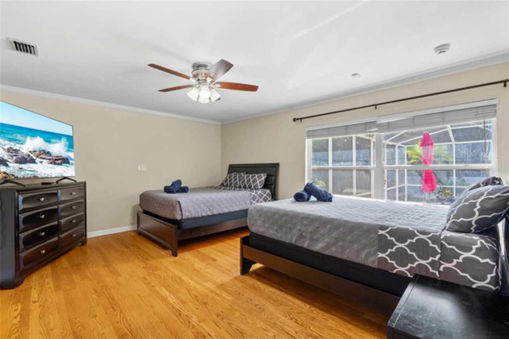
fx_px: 226
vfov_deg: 73.8
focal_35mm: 16
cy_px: 170
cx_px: 254
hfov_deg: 96.7
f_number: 8
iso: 640
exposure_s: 1/4
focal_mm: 16
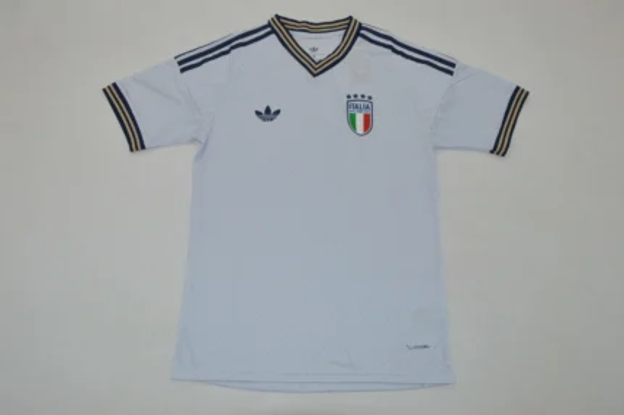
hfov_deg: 59.5
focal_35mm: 32
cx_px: 312
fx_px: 546
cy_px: 208
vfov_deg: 41.7
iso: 400
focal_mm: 21
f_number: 13
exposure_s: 1/200
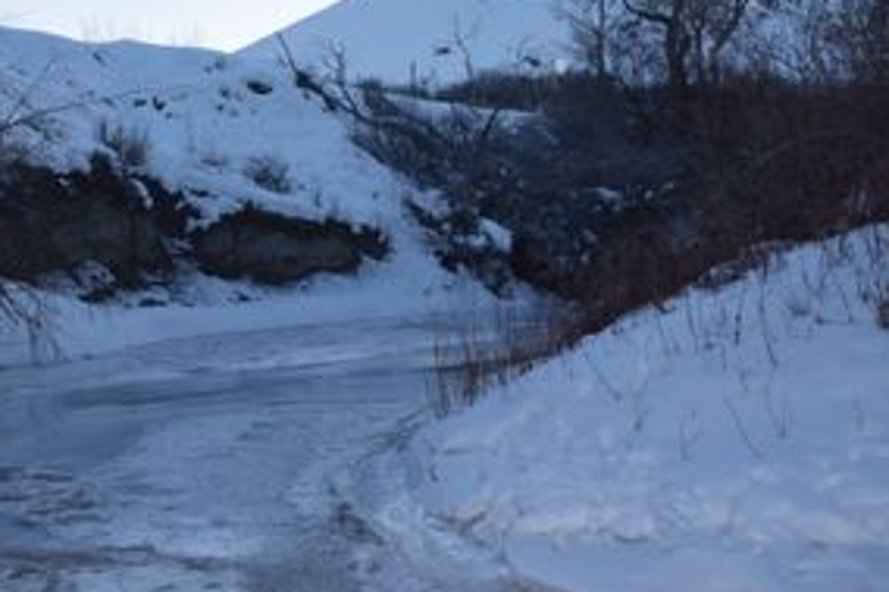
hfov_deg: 38.8
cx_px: 246
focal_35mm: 50
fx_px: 1234
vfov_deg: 26.9
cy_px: 233
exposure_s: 1/200
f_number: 5
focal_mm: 22
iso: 100
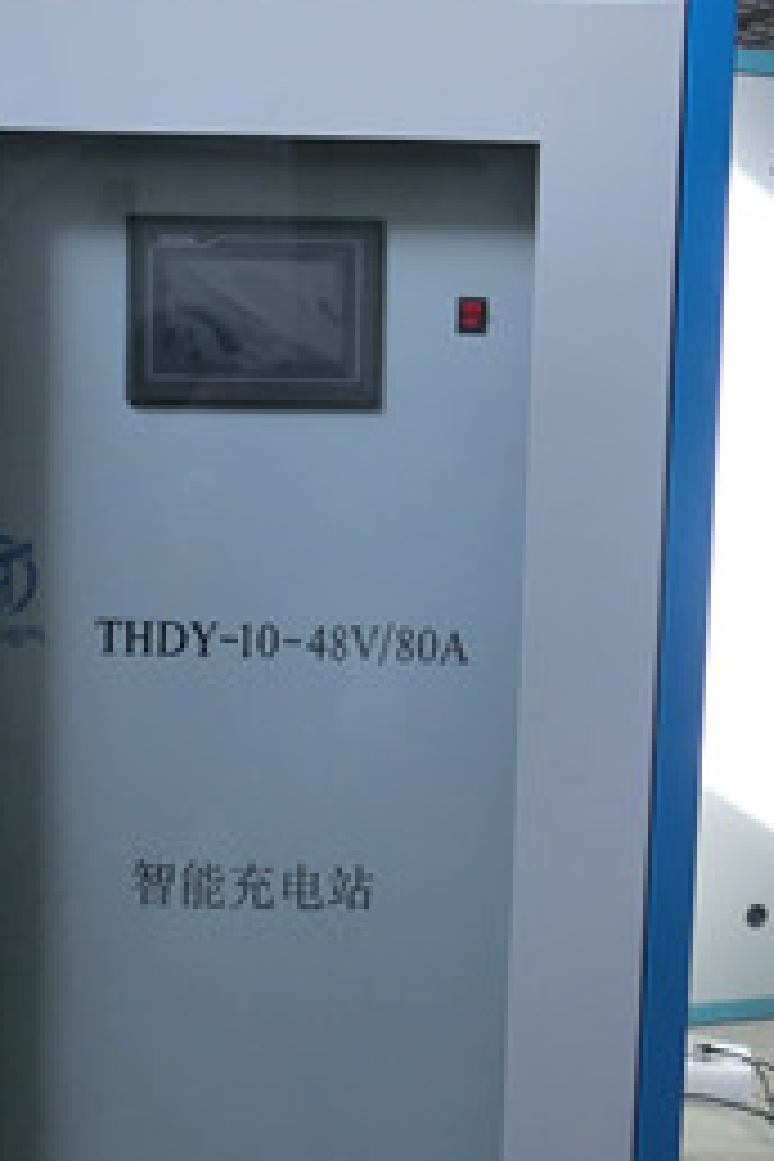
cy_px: 760
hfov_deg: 21.5
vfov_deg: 31.7
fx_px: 2032
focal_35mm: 63
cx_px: 252
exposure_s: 1/125
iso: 200
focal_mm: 6.9
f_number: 4.1
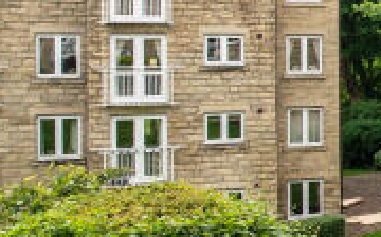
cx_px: 850
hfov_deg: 15.8
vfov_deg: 14.9
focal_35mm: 87
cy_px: 79
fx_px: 902
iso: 320
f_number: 9
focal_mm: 15
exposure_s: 1/500
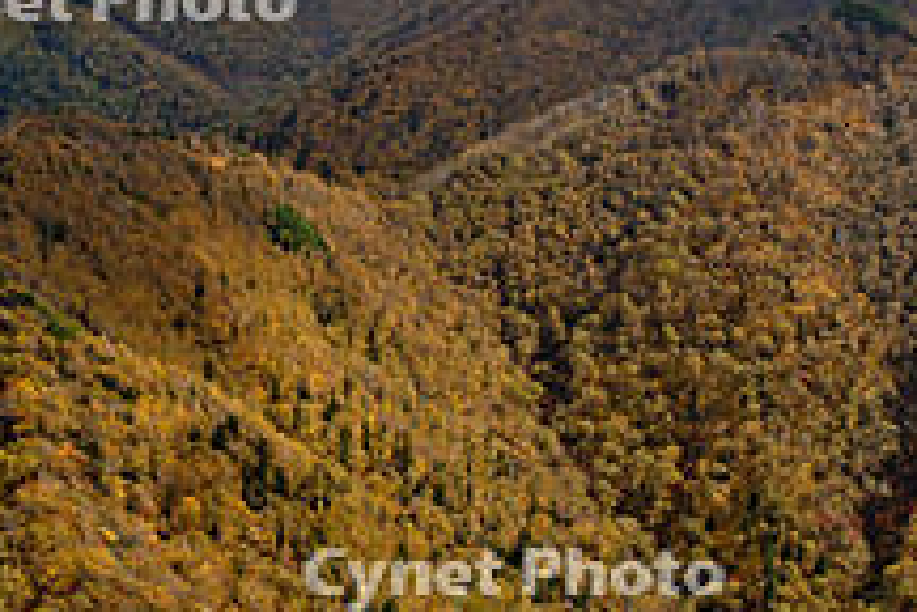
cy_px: -13
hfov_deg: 20.6
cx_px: 110
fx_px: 2471
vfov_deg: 13.9
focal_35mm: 97
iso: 320
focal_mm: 35
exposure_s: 1/1250
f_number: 7.1
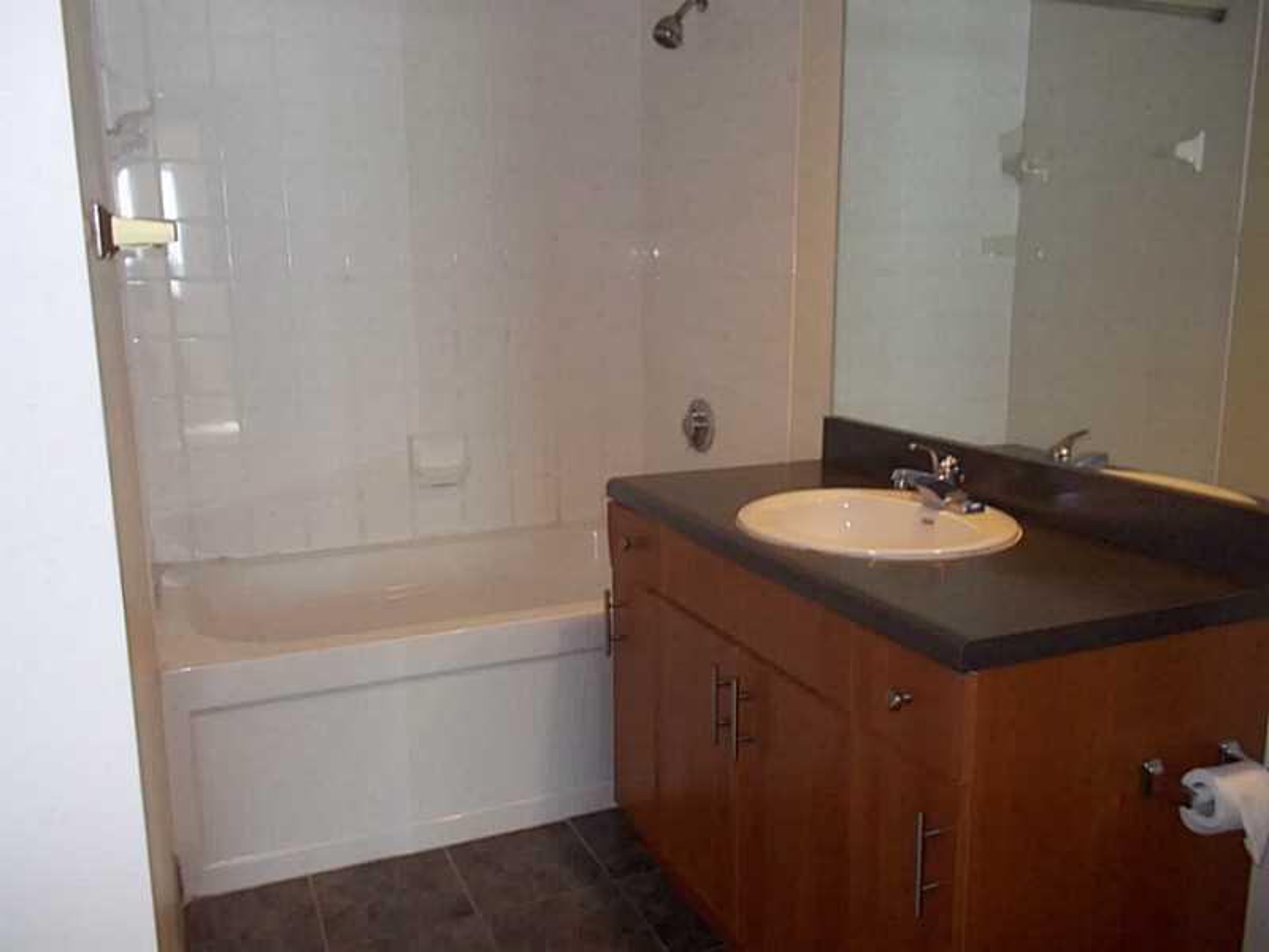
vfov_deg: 48.2
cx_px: 634
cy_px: 476
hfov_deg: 61.7
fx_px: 1063
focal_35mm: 29
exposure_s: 1/30
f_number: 3.3
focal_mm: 4.1
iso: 320
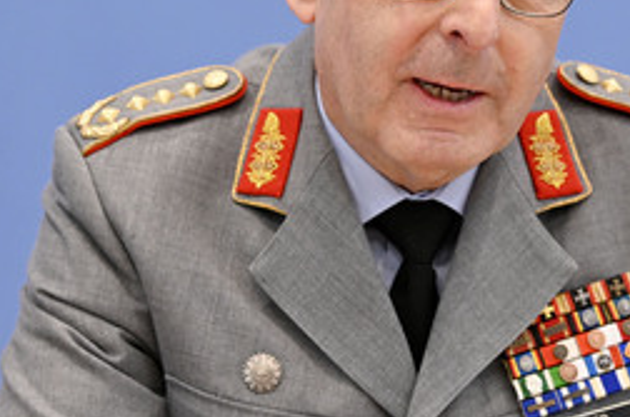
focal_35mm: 215
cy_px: 85
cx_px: 439
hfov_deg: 9.6
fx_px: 3755
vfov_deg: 6.4
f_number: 5
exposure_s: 1/640
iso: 3200
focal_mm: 120
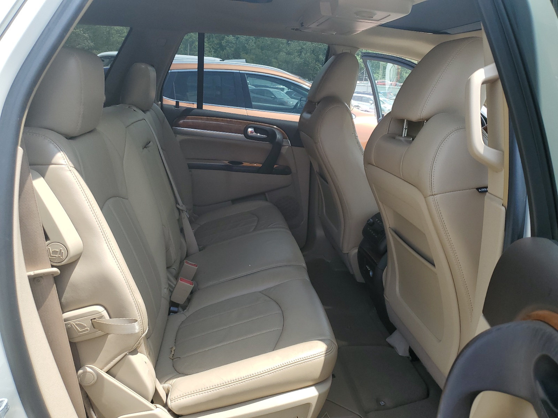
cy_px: 209
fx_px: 419
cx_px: 279
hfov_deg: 67.3
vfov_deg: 53.1
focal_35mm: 26
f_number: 1.5
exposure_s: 1/1250
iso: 50
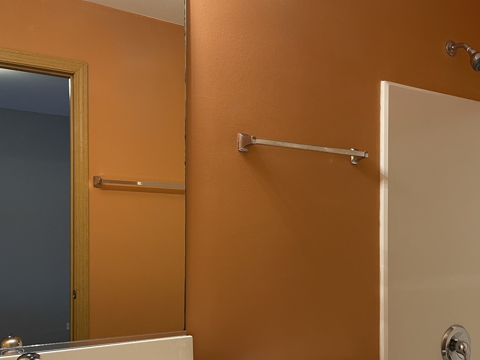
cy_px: 230
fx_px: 541
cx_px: 351
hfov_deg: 46.4
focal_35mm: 39
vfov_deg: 36.5
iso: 160
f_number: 1.6
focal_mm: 5.1
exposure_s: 1/60
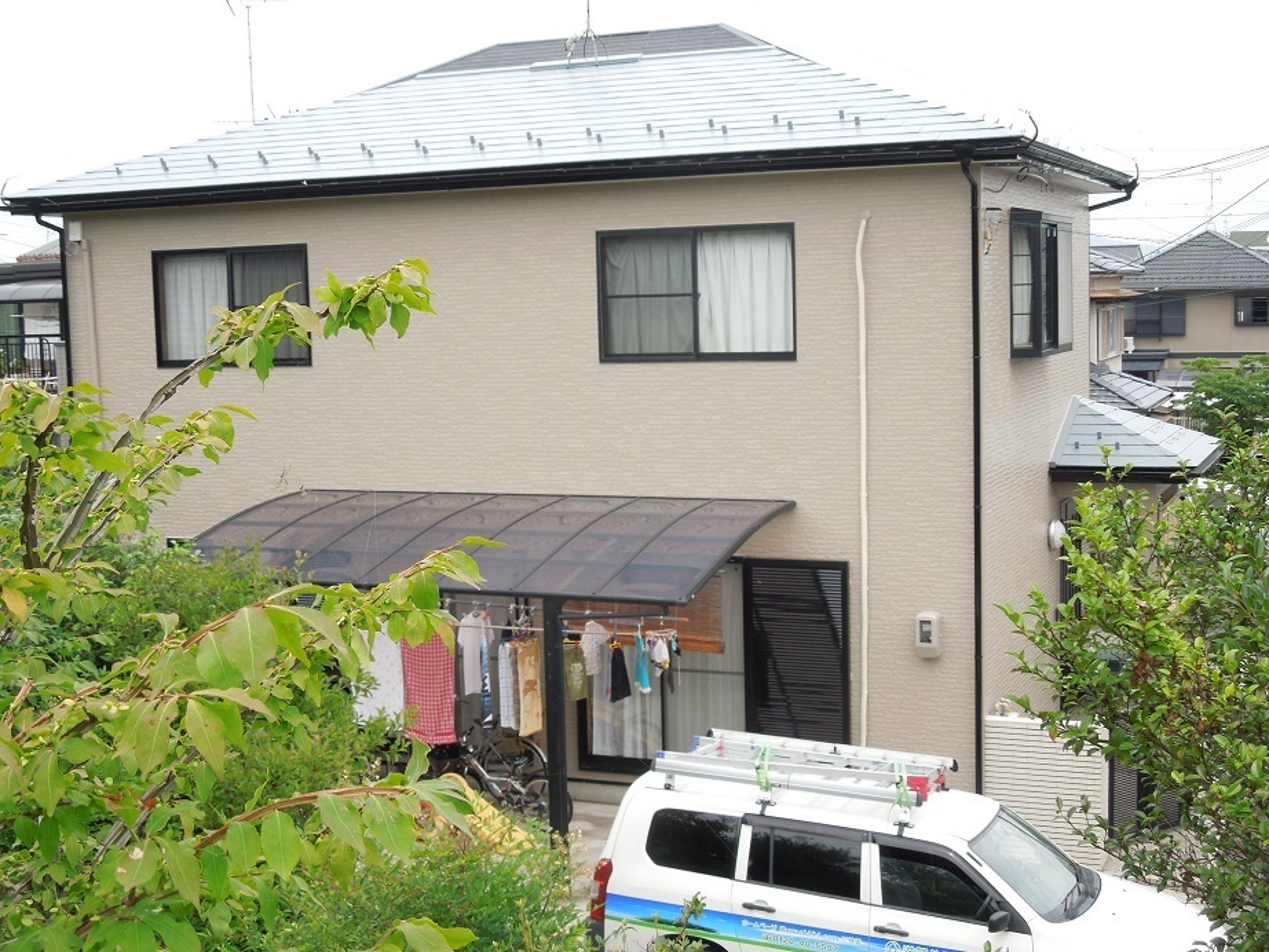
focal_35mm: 48
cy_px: 476
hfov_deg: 39.6
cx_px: 634
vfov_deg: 30.3
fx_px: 1760
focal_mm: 8.7
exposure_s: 1/250
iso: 100
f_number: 4
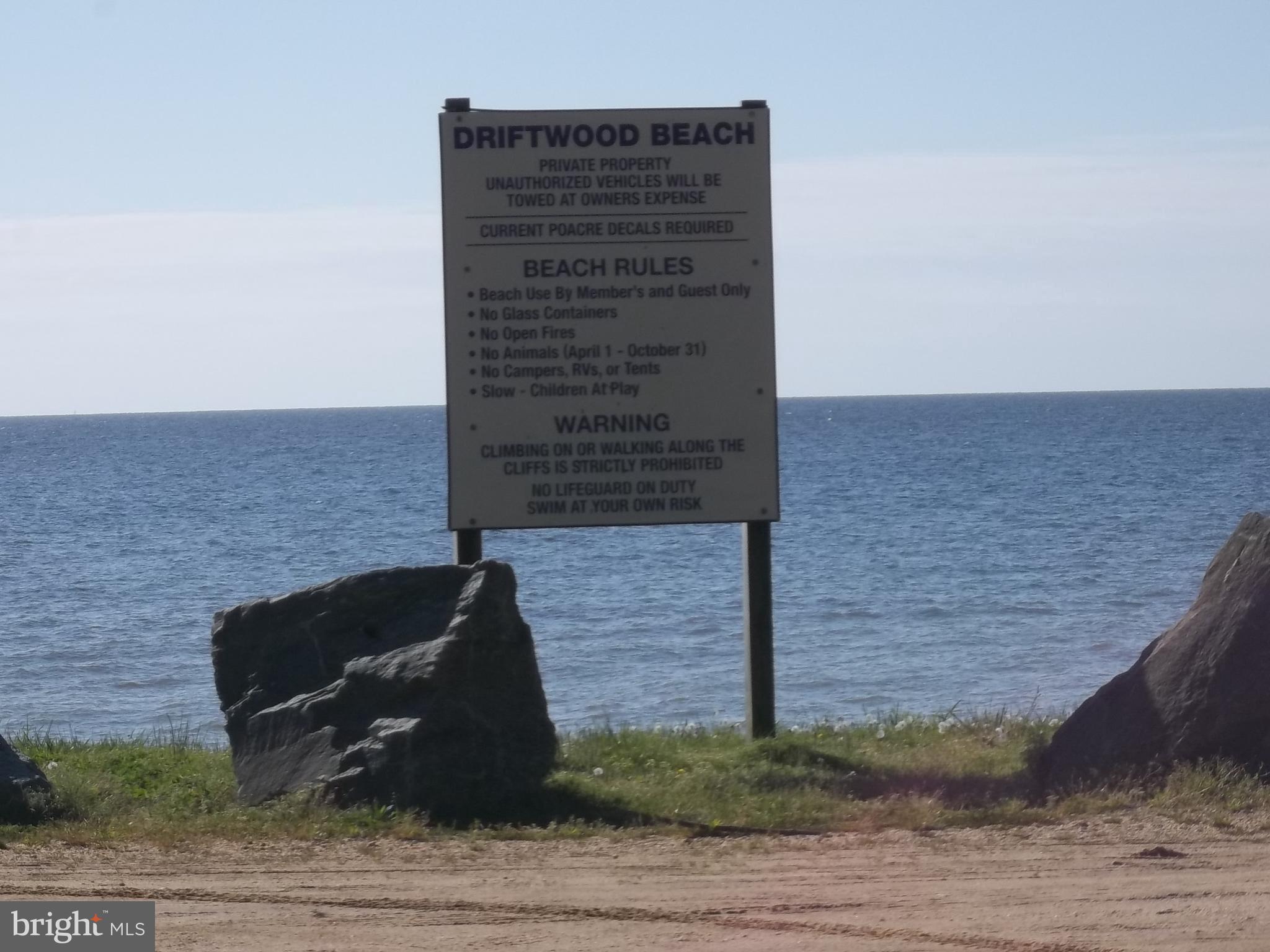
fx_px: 4953
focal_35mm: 135
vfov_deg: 11.0
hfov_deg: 14.6
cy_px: 476
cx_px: 635
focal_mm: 24.5
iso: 80
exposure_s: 1/640
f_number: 5.9
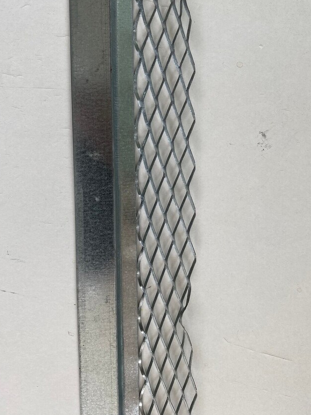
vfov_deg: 58.1
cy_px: 178
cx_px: 171
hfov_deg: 45.4
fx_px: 371
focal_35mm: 31
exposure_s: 1/126
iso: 32
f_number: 1.8
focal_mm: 4.25
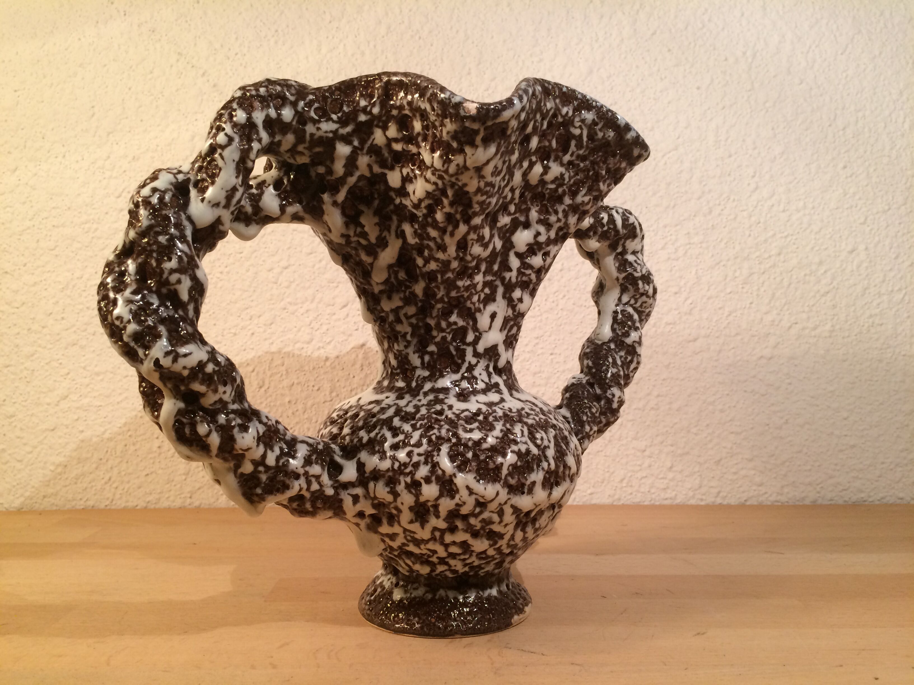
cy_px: 342
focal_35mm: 29
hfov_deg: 61.7
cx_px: 457
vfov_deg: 48.2
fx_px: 766
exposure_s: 1/33
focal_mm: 4.15
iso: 64
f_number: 2.2
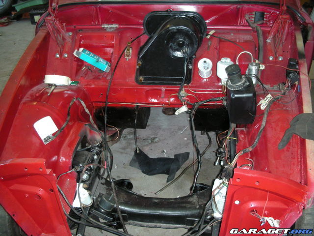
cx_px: 157
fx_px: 317
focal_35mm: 35
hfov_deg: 52.6
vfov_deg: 40.7
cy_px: 118
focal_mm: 5.8
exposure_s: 1/60
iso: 134
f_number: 2.8
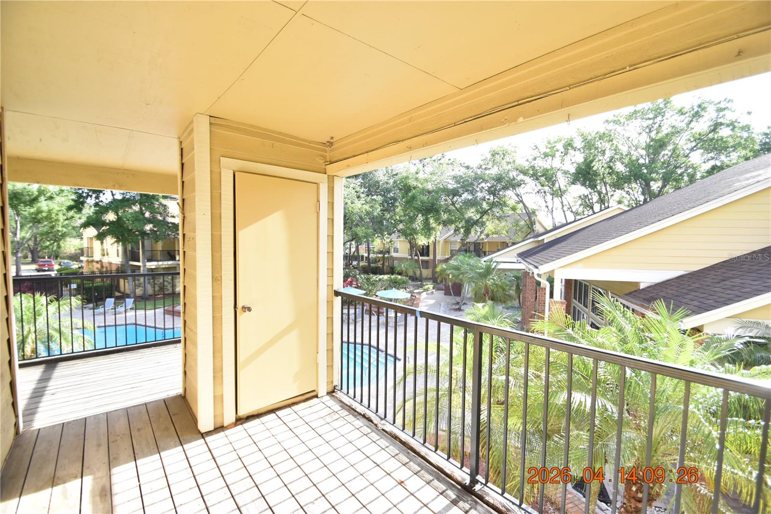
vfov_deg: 77.3
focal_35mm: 15
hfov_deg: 100.4
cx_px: 386
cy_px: 257
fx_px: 321
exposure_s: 1/750
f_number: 3.5
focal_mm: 10
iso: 800
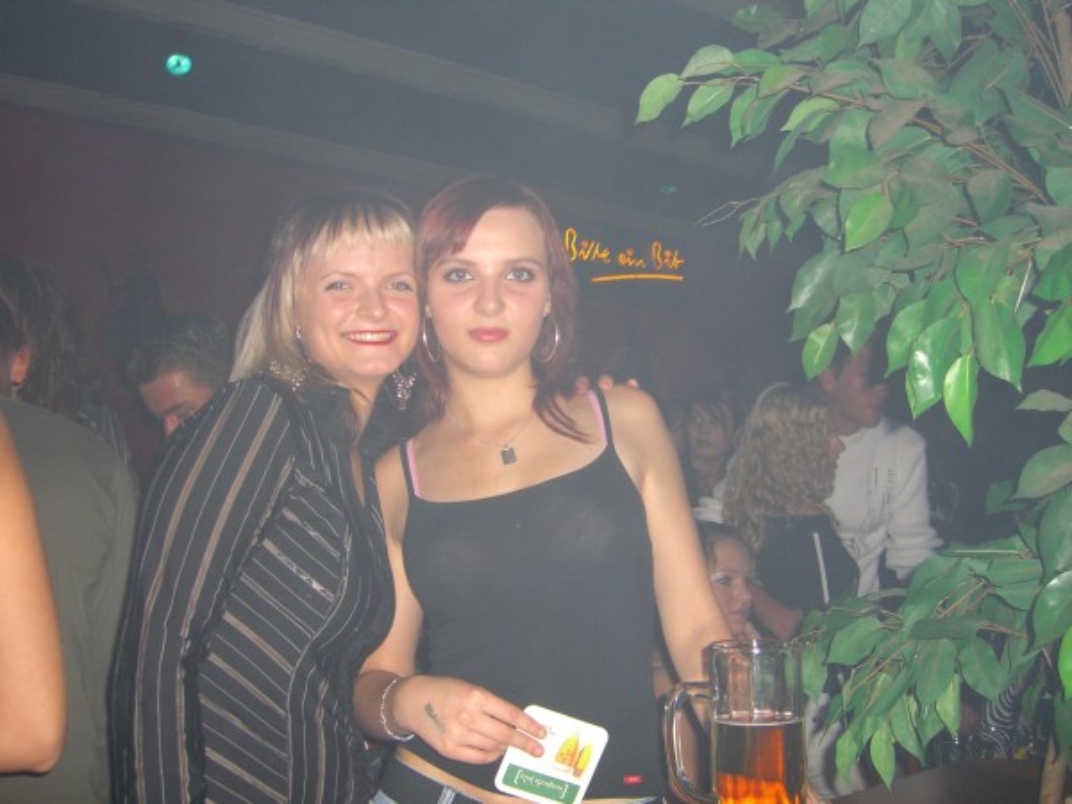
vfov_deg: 37.7
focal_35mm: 38
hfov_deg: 49.0
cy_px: 402
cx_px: 536
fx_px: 1177
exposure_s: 1/60
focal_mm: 7.9
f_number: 2.8
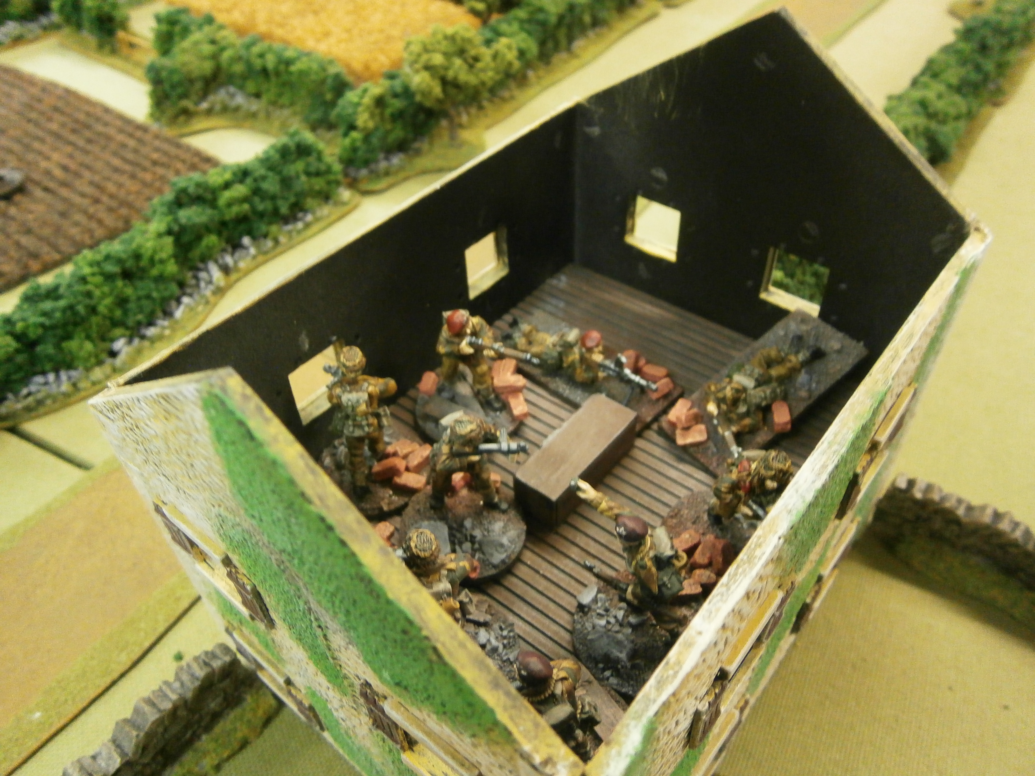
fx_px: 777
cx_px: 518
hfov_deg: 67.3
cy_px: 388
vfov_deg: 53.1
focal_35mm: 26
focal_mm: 4.7
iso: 400
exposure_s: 1/20
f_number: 2.8
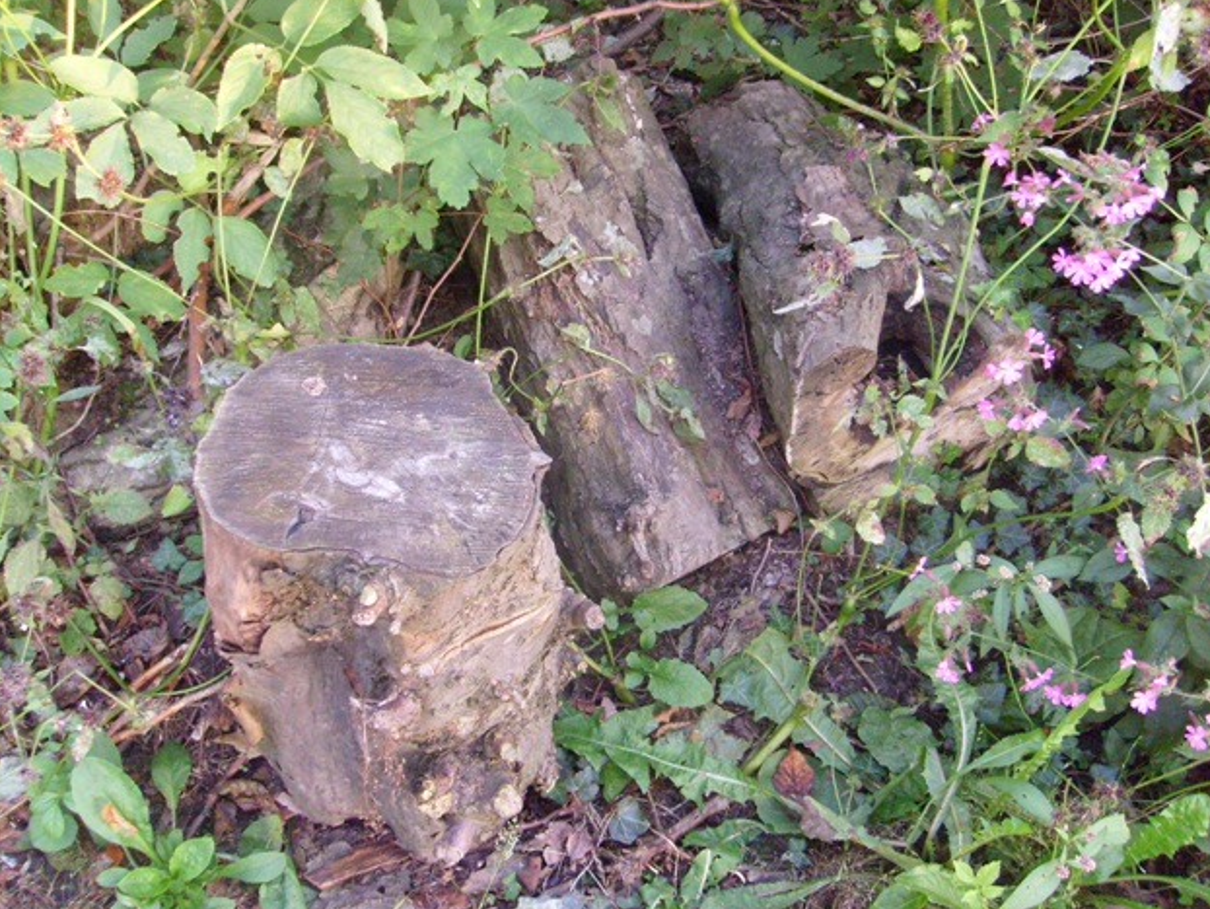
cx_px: 621
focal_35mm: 36
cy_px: 454
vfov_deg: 39.7
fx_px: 1259
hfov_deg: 51.3
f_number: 2.8
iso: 200
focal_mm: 5.8
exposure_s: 1/20
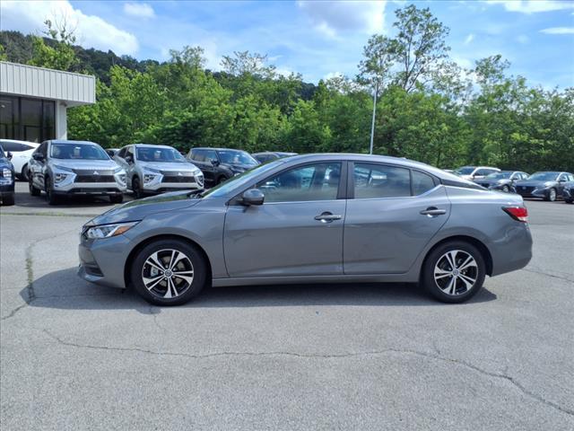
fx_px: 448
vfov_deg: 51.4
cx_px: 287
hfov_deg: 65.3
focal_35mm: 27
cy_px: 216
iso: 40
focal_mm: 3.58
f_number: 1.9
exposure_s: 1/2000
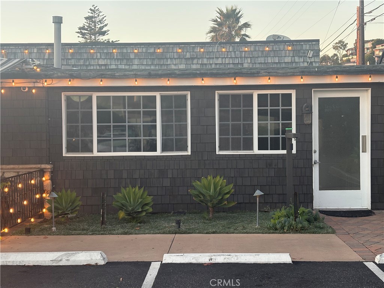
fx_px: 577
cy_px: 144
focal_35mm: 52
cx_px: 192
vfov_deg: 28.0
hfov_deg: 36.8
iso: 80
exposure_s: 1/120
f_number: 1.6
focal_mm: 5.96
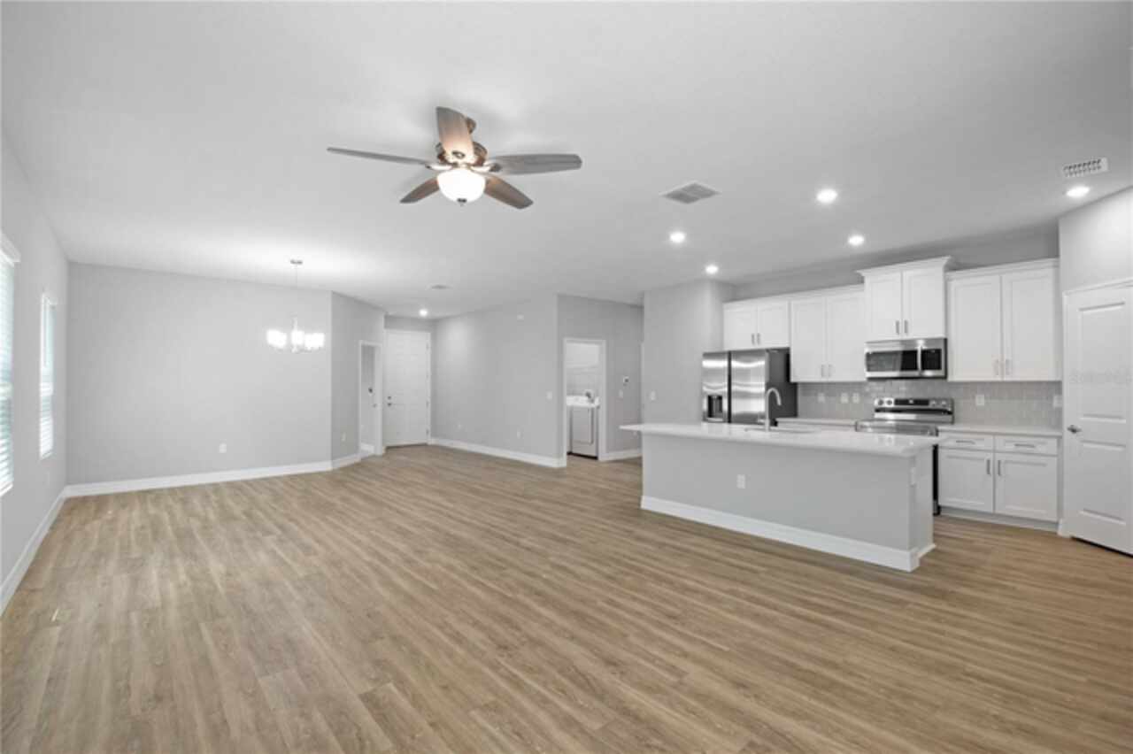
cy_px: 377
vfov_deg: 77.3
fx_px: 472
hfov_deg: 100.4
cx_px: 566
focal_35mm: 15
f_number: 9
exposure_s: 1/20
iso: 250
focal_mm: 10
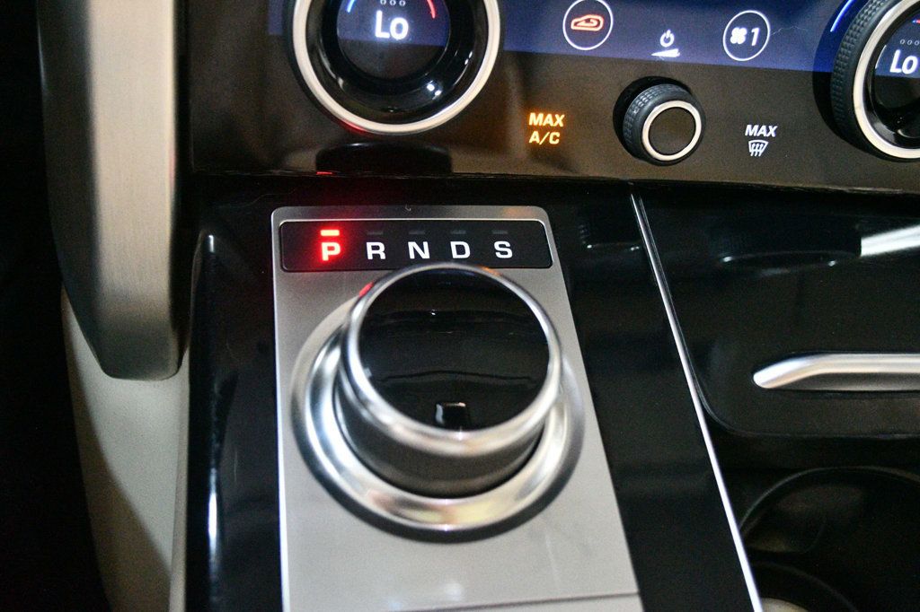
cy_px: 306
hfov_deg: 49.6
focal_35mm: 39
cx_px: 460
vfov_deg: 34.2
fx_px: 996
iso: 12800
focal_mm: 26
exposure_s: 1/50
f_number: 4.2
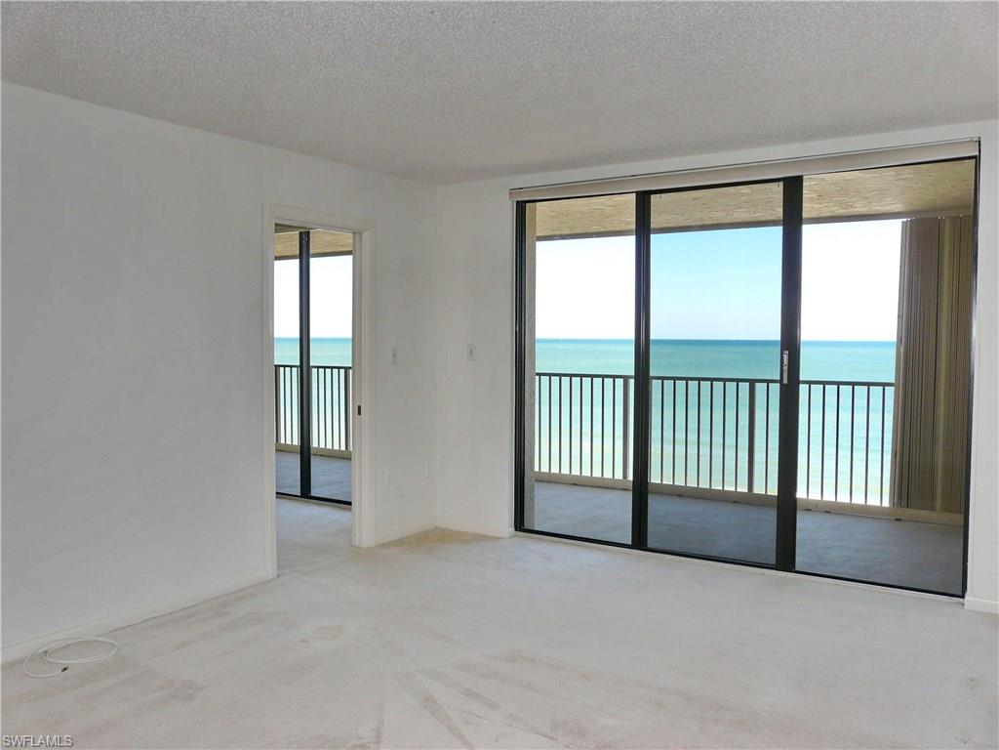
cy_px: 375
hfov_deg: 63.4
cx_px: 500
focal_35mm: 28
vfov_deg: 49.7
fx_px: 808
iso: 100
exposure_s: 1/125
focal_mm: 4.6
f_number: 4
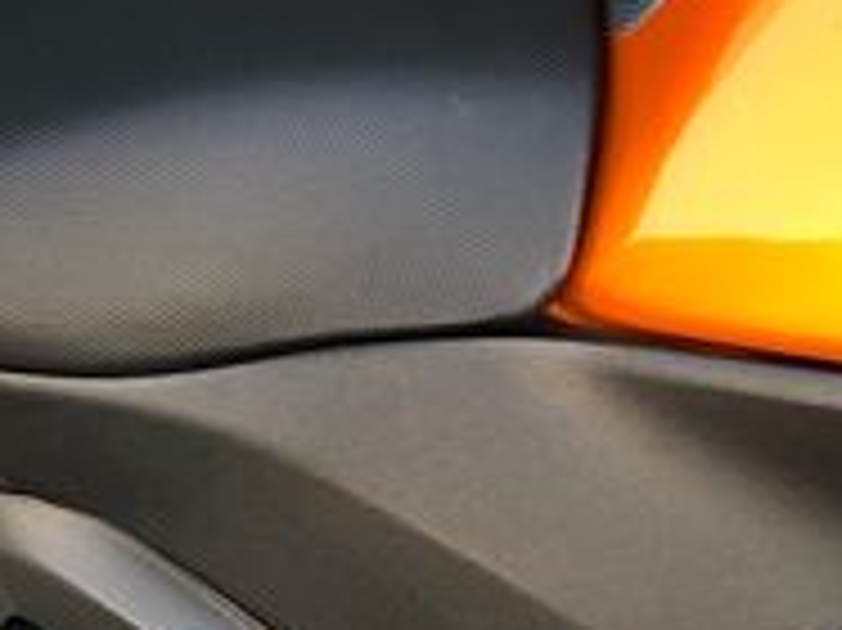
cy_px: -27
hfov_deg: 17.4
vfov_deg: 15.1
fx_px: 2334
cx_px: -585
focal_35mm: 96
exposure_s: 1/17
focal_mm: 3.99
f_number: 1.8
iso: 40
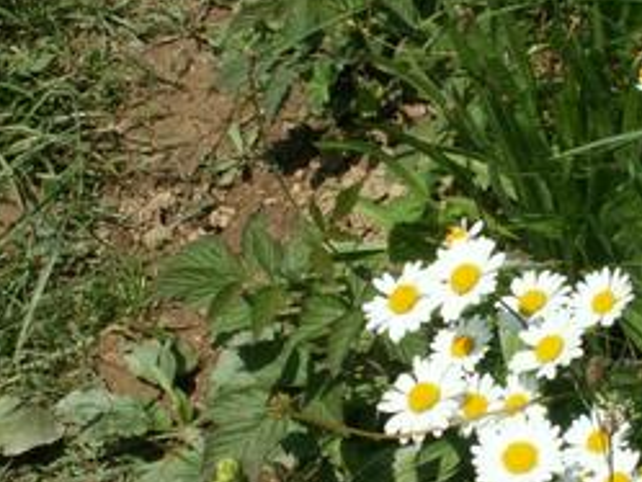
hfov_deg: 17.3
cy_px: 296
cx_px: 487
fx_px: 2097
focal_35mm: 113
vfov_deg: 13.1
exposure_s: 1/200
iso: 50
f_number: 7.1
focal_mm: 7.23
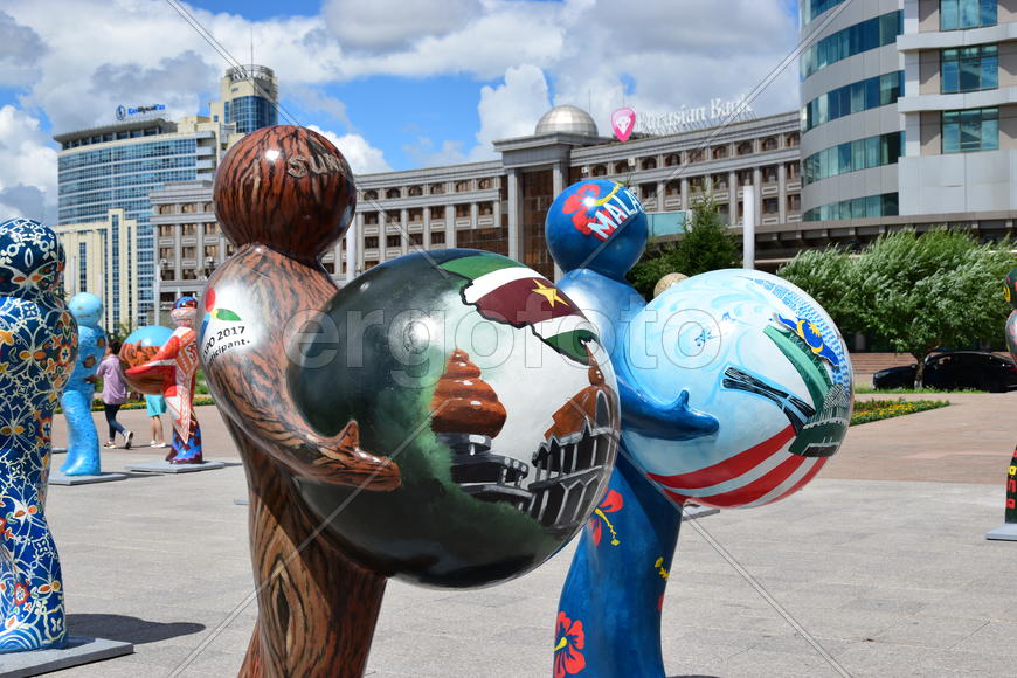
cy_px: 339
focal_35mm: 52
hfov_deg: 37.9
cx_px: 508
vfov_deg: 25.8
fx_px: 1483
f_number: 9
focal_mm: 35
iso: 100
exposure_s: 1/320
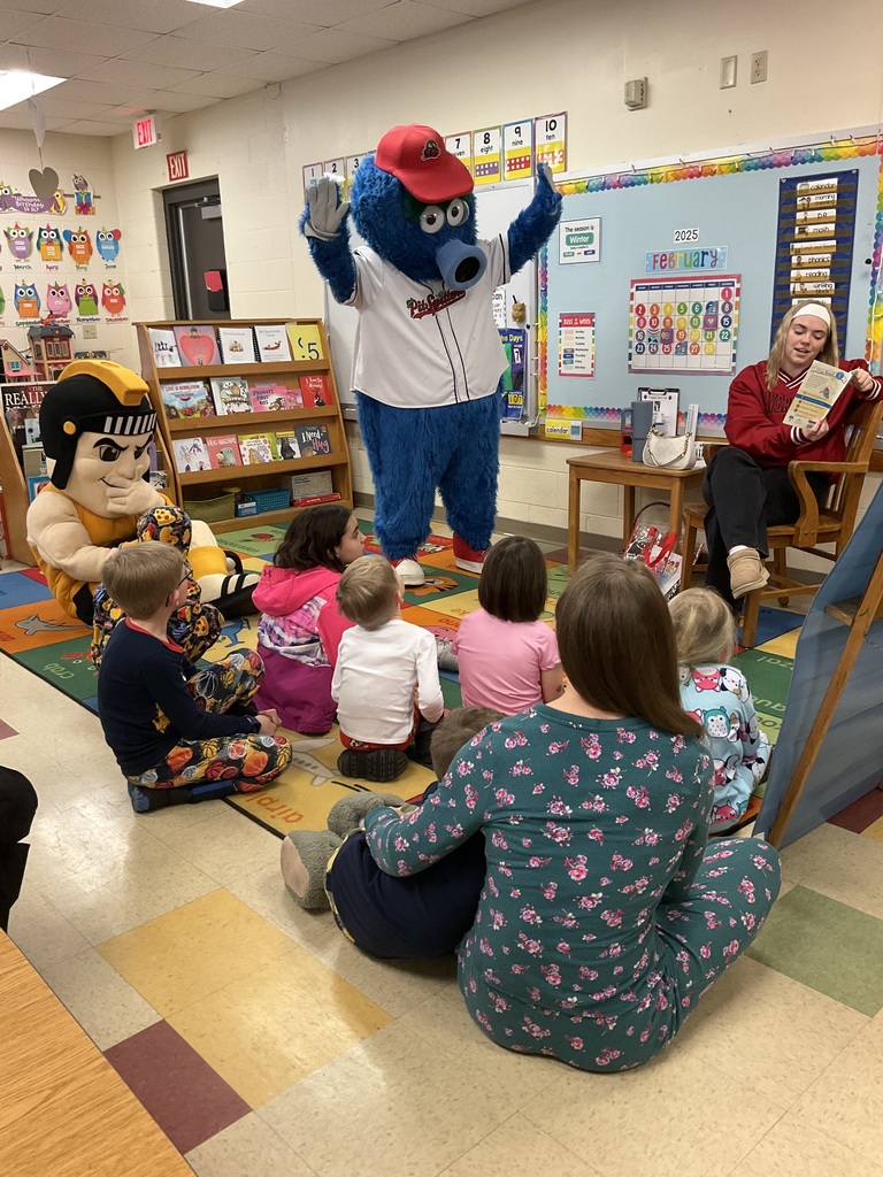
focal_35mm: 29
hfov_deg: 48.2
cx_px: 442
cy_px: 588
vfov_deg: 61.7
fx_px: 986
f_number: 1.8
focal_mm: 3
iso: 125
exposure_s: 1/60
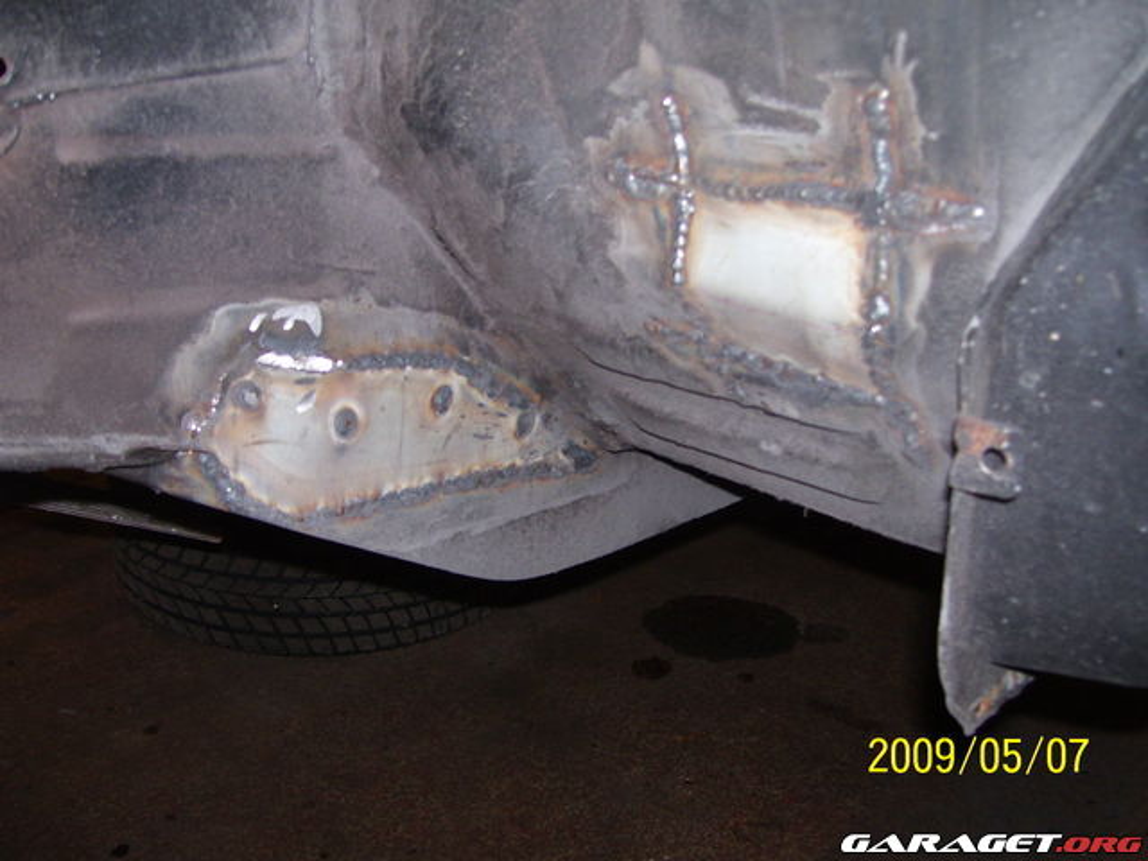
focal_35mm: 37
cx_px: 574
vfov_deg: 38.7
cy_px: 430
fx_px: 1227
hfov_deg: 50.1
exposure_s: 1/60
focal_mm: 6
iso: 125
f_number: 2.7
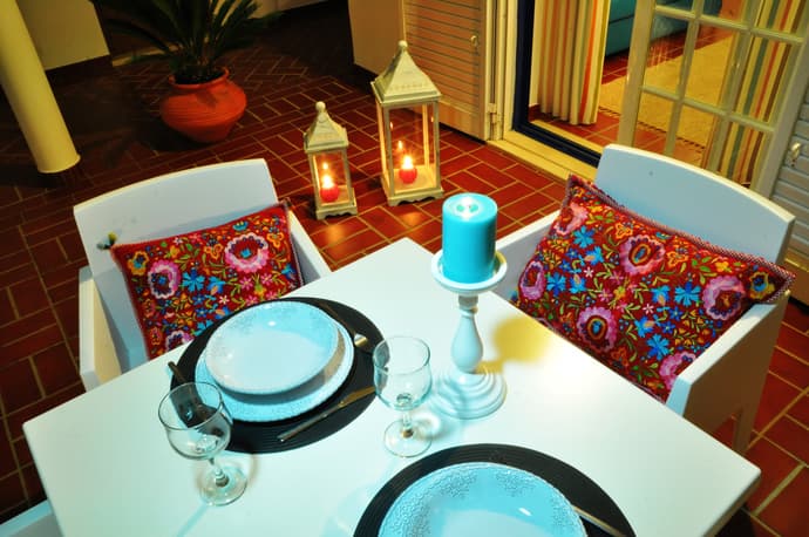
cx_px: 404
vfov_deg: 47.8
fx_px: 606
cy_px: 268
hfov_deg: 67.5
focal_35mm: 27
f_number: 22
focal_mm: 18
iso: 800
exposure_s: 5
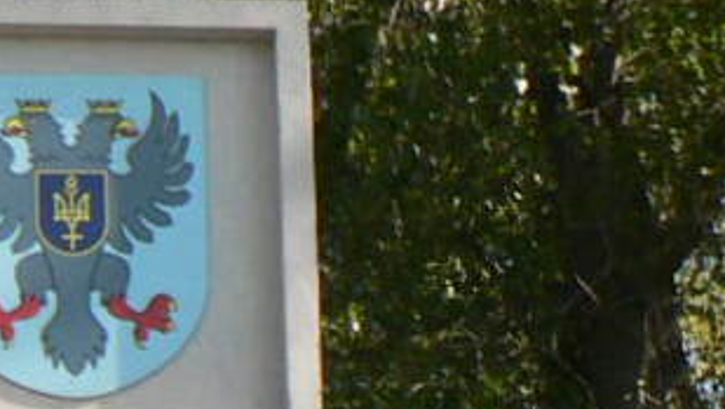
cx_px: 371
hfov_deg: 10.6
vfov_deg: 5.7
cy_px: 1102
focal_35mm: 203
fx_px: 3904
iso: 80
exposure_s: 1/250
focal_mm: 6
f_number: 4
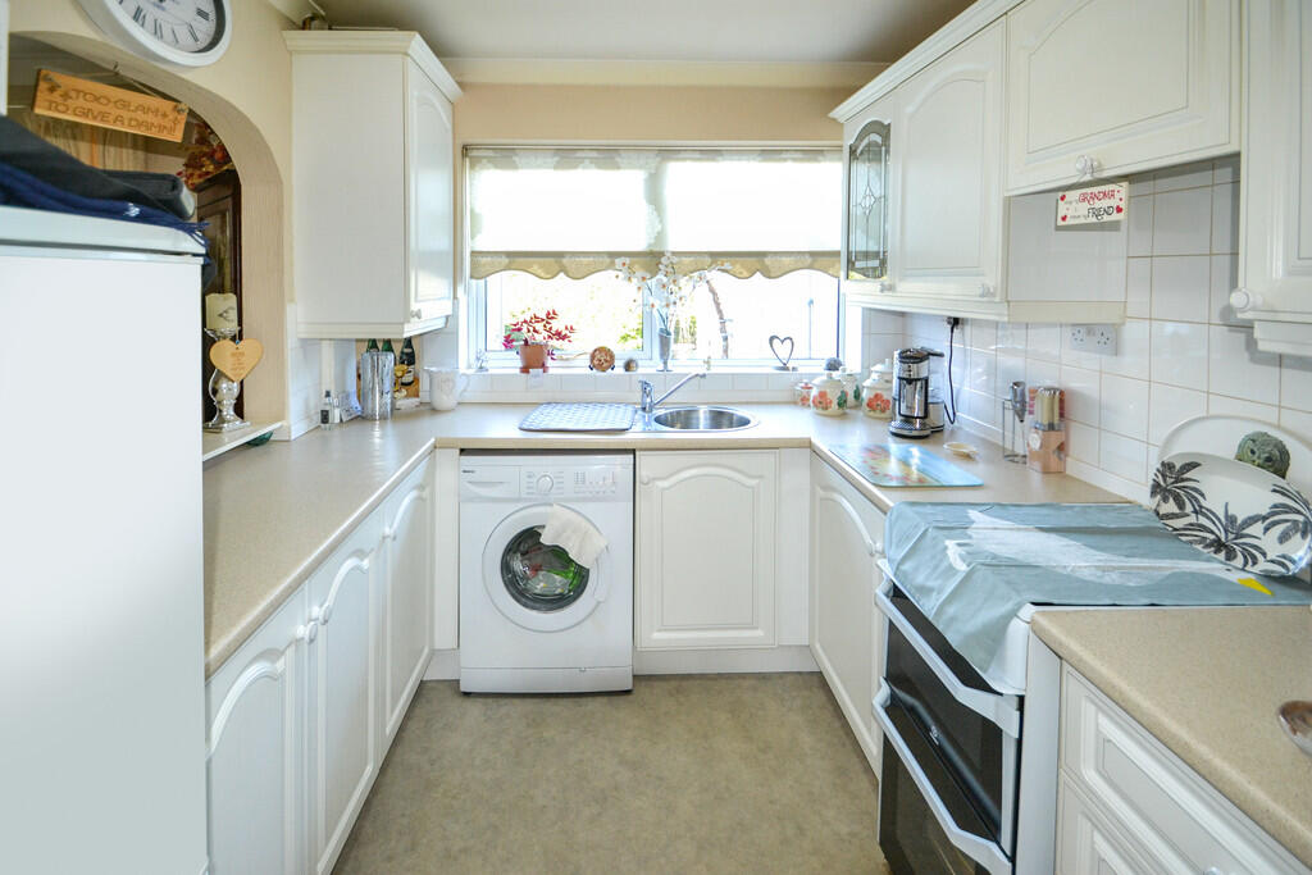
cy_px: 438
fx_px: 547
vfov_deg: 77.3
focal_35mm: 15
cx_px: 656
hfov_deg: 100.4
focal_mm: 10
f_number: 3.5
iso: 720
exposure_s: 1/60
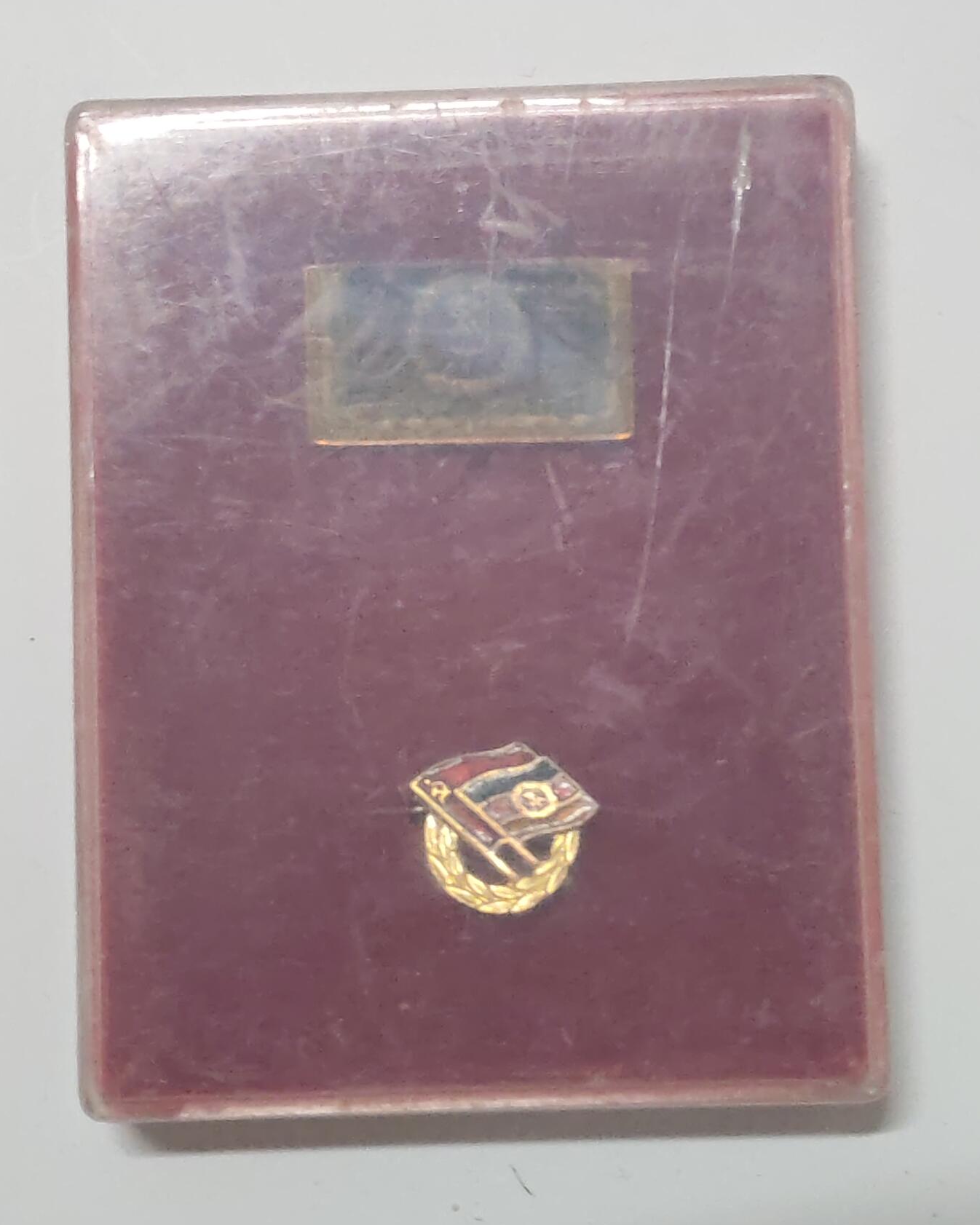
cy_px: 602
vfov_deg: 26.8
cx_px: 490
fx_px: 2575
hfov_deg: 21.6
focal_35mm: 71
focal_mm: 5.52
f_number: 1.95
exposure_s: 1/50
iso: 1000
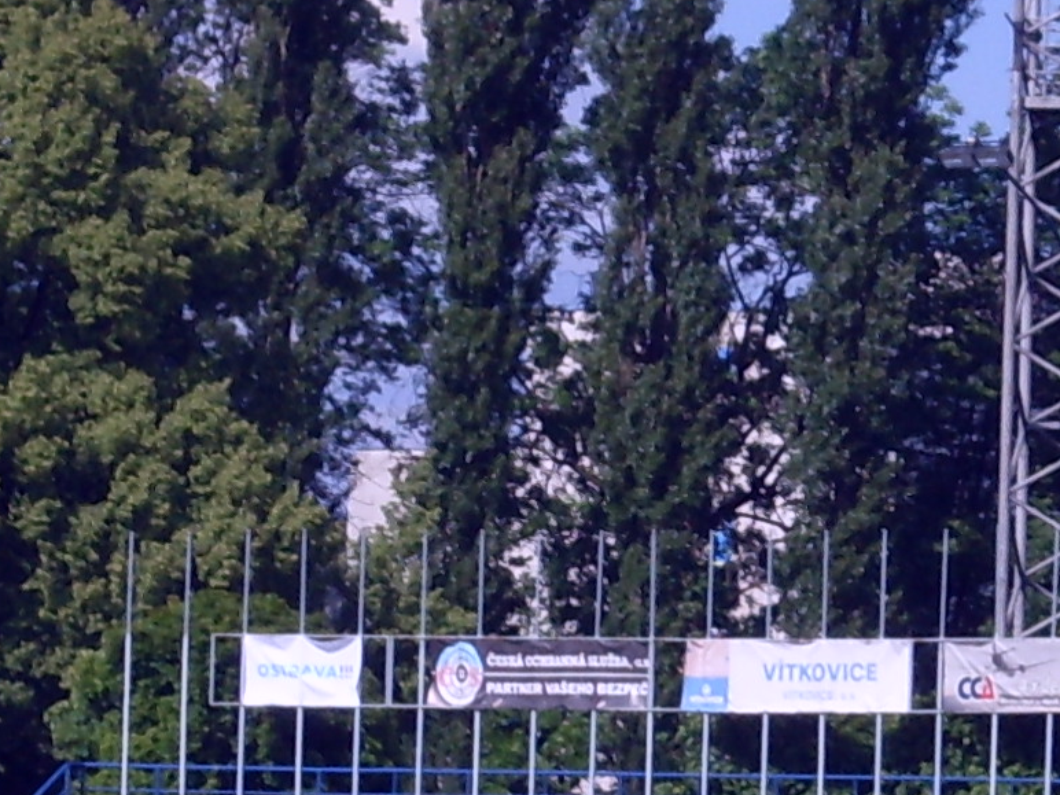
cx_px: 1391
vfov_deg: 3.6
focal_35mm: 410
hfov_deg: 4.8
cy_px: 1210
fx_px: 12555
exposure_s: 1/750
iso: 80
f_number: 4.8
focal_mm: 17.1
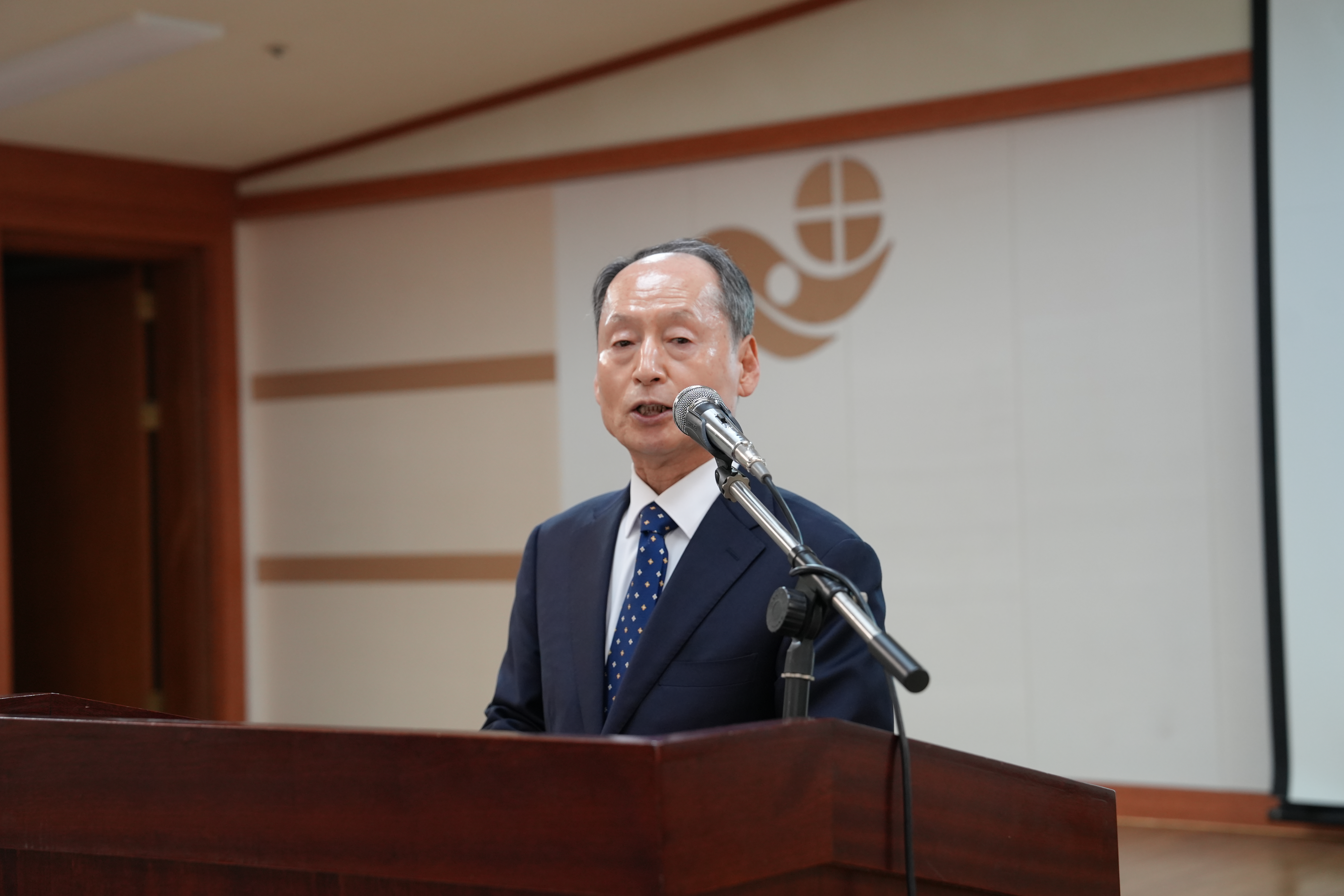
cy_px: 448
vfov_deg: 19.5
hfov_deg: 28.8
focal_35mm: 70
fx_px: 2613
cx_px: 672
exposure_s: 1/160
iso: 1600
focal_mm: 70
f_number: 4
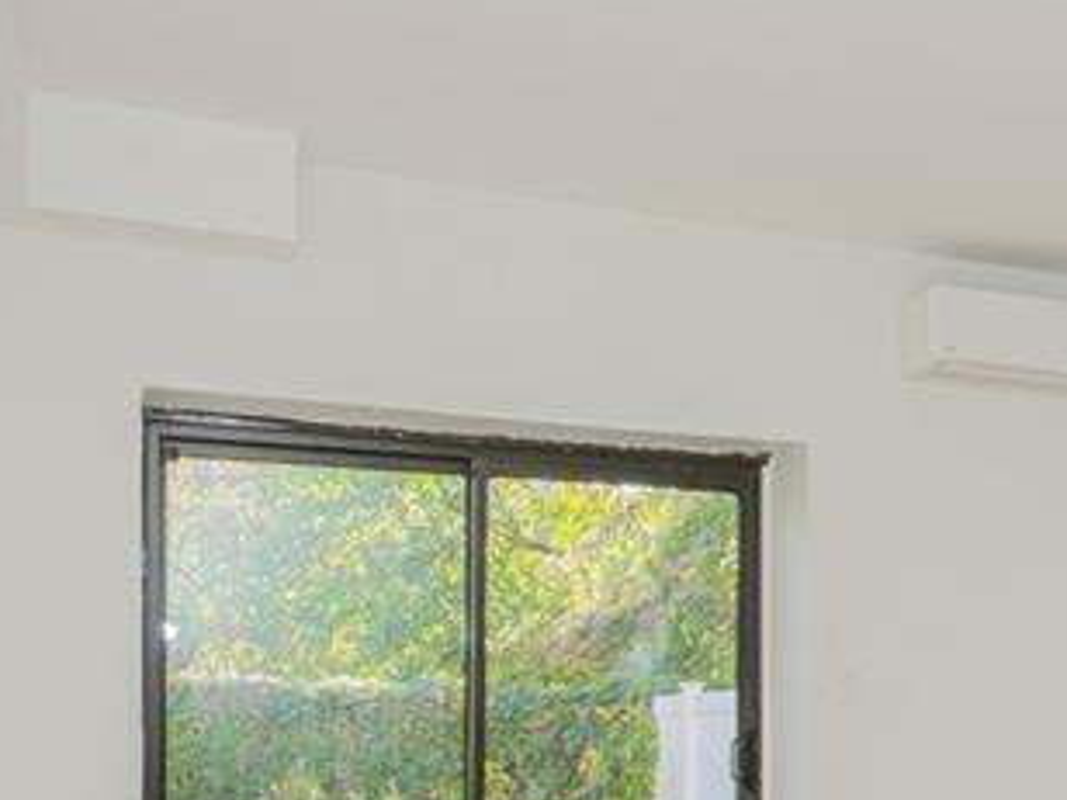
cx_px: 1012
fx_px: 1480
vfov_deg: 30.1
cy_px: 530
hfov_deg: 36.5
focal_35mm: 48
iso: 640
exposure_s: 1/100
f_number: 8
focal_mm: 10
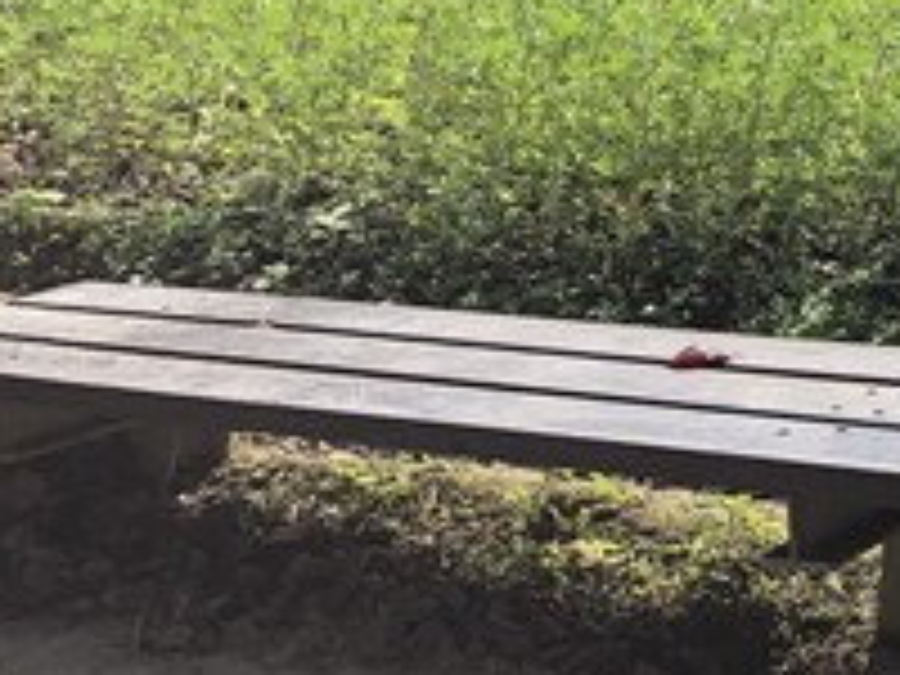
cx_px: 1300
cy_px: -234
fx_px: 2184
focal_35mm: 84
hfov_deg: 20.4
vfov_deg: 16.5
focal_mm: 3.99
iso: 20
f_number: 1.8
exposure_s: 1/889
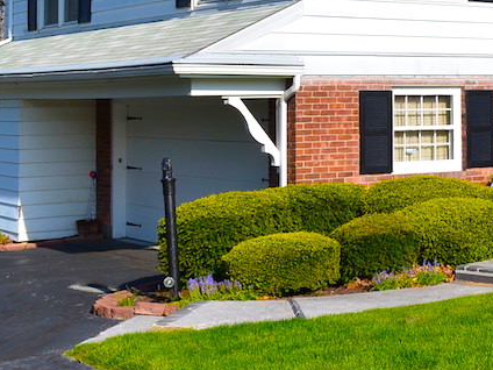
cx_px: 572
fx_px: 1239
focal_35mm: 87
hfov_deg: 21.1
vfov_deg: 16.7
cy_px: 29
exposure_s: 1/400
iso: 200
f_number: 11
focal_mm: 20
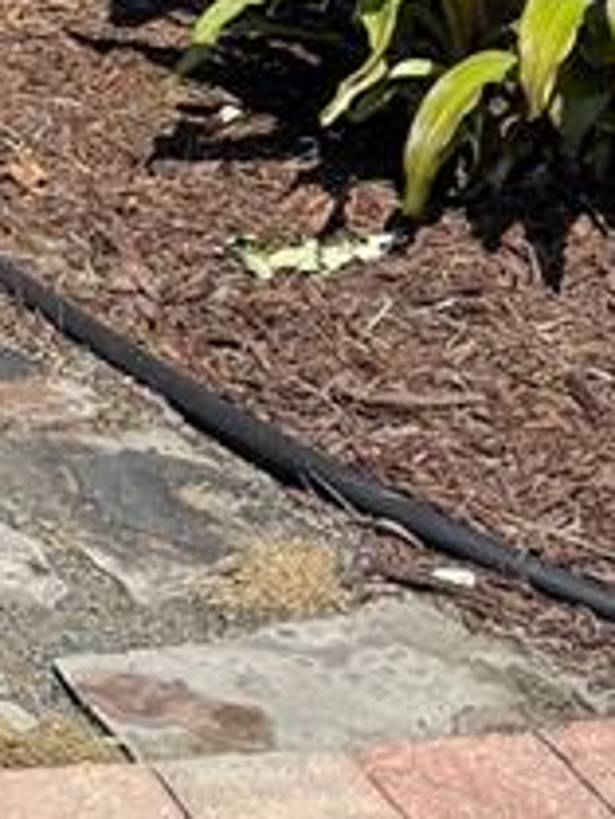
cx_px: -619
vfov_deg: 13.8
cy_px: -235
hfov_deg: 10.0
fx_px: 3266
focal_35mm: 138
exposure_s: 1/3597
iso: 80
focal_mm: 6.76
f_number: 1.78
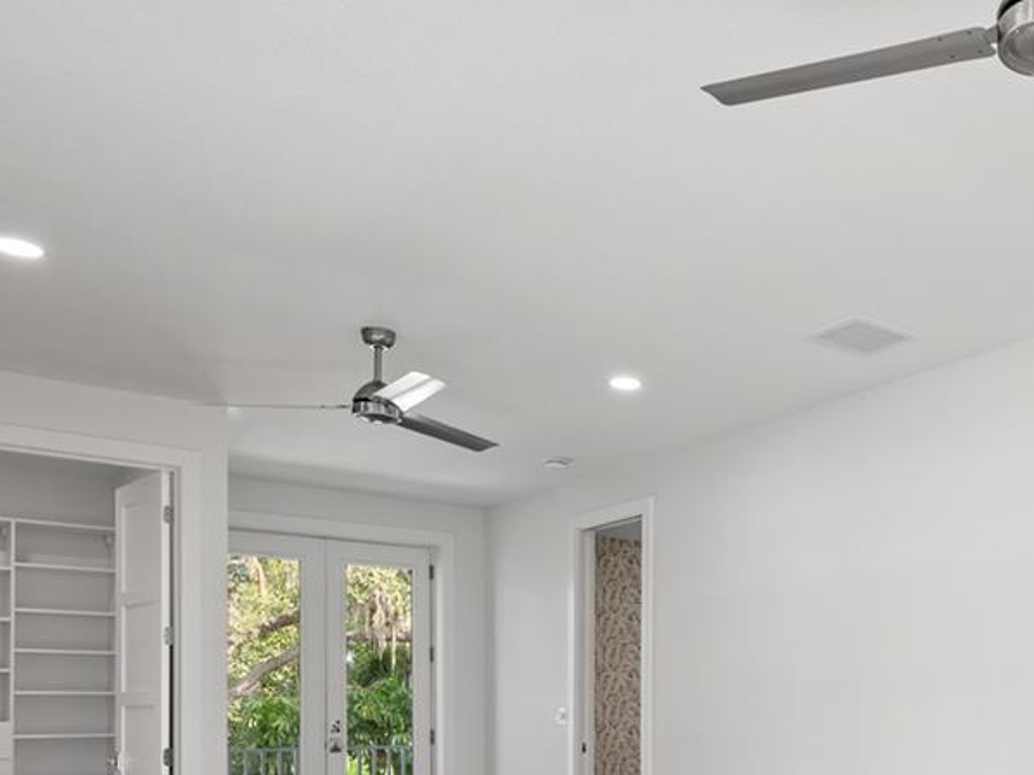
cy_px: 740
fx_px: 1075
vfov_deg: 36.4
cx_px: 908
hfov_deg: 46.9
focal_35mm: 36
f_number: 10
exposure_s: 1/30
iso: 800
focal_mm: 14
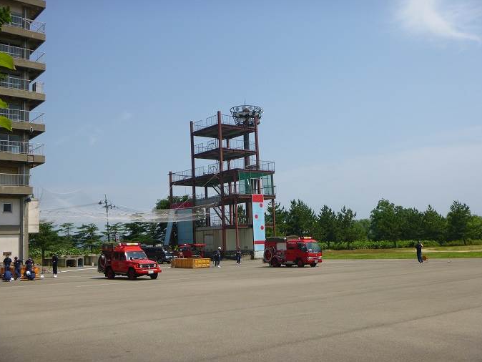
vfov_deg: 36.8
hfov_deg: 47.8
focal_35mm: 39
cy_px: 184
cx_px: 237
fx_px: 543
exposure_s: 1/640
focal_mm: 6.8
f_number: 4.5
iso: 100
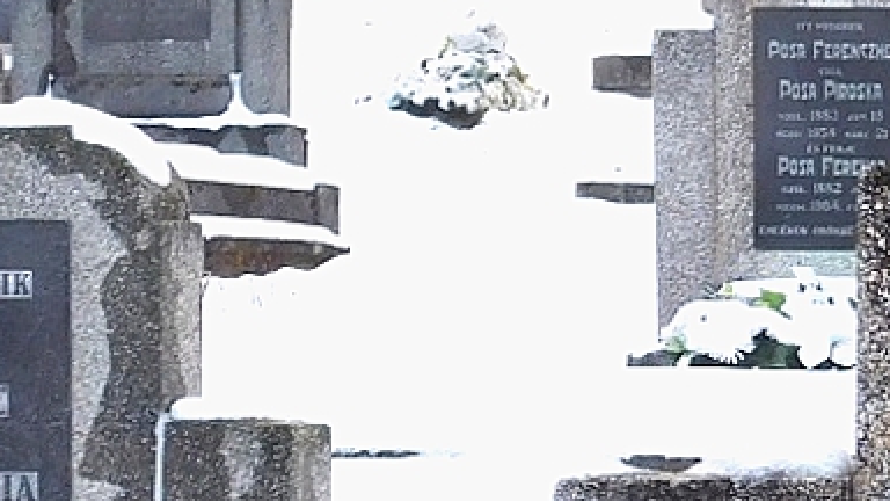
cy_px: 506
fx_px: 6513
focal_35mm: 276
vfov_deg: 4.4
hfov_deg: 7.7
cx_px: 1344
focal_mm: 10.4
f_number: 4
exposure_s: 1/50
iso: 125
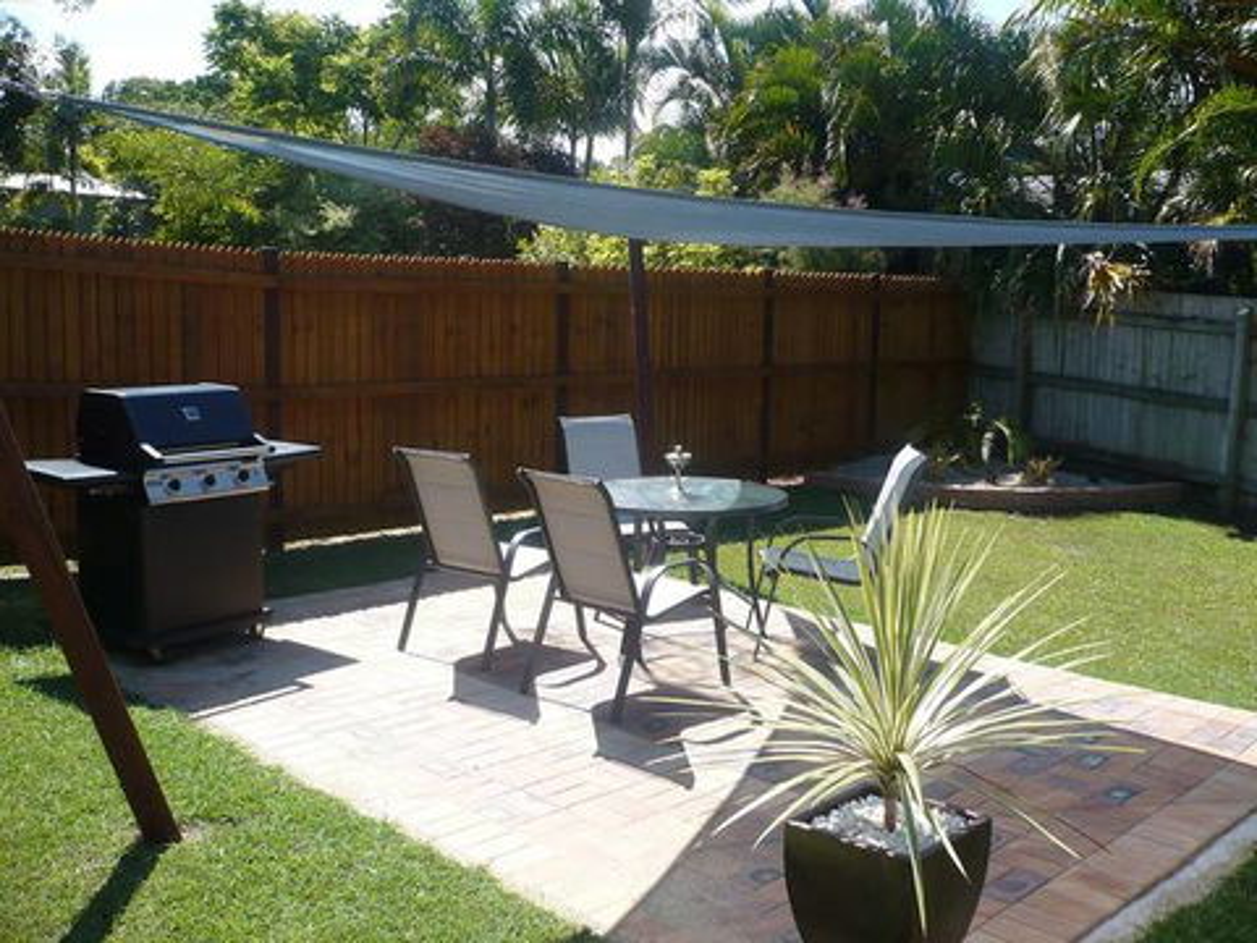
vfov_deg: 40.7
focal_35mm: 35
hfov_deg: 52.6
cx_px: 628
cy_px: 472
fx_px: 1271
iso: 100
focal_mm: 5.8
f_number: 2.8
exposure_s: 1/800
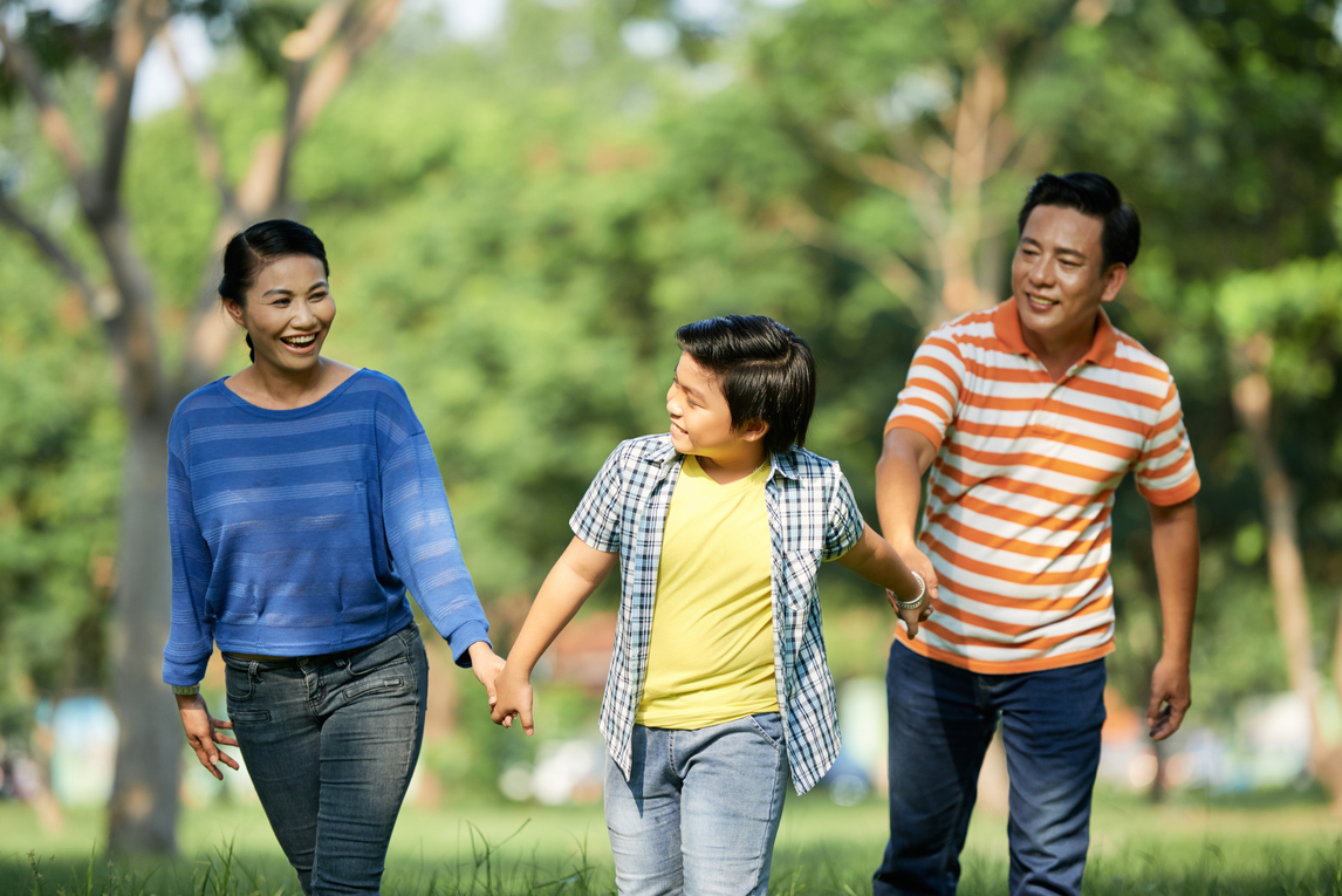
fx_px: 6712
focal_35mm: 180
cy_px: 448
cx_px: 671
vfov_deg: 7.6
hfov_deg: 11.4
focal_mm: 180
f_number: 2.8
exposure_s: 1/1500
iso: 400
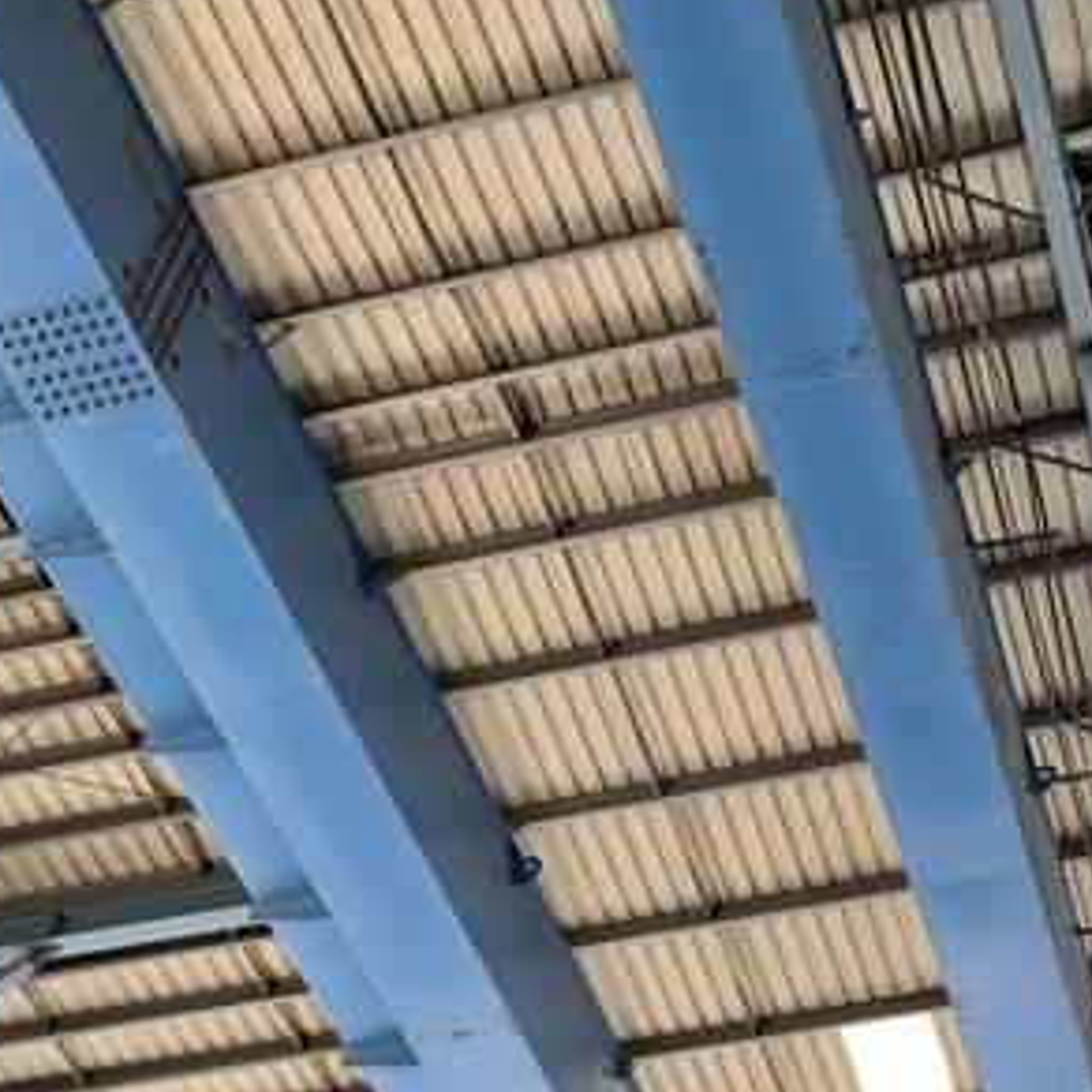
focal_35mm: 63
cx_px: 901
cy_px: 1021
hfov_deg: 26.7
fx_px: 2248
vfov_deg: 26.2
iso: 25
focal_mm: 4.25
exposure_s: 1/130
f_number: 1.8
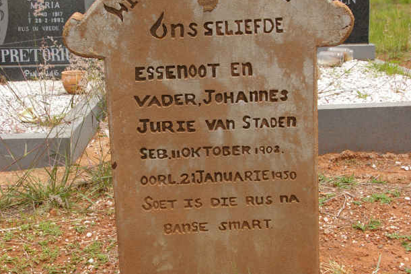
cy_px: 139
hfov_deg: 31.4
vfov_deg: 21.2
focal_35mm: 64
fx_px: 730
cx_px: 204
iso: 200
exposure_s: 1/350
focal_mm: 28
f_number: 8
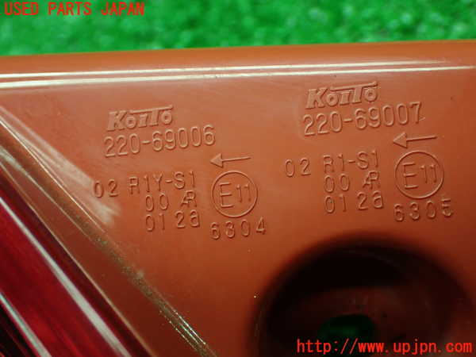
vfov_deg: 29.1
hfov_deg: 38.2
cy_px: 178
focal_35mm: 50
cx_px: 238
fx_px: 688
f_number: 3.2
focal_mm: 9.01
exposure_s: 1/80
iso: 800
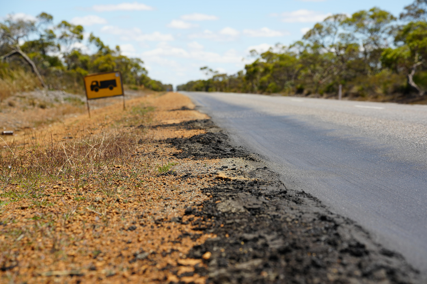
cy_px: 142
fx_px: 1079
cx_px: 214
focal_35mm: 91
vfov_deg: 15.0
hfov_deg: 22.4
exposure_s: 1/160
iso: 100
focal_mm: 91
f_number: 5
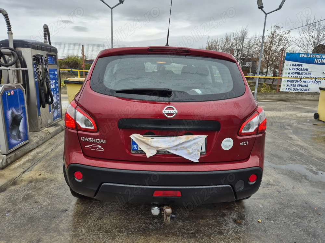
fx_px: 216
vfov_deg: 58.9
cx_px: 162
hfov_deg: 73.9
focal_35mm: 23
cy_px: 122
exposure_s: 1/180
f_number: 1.8
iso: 32
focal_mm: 5.4
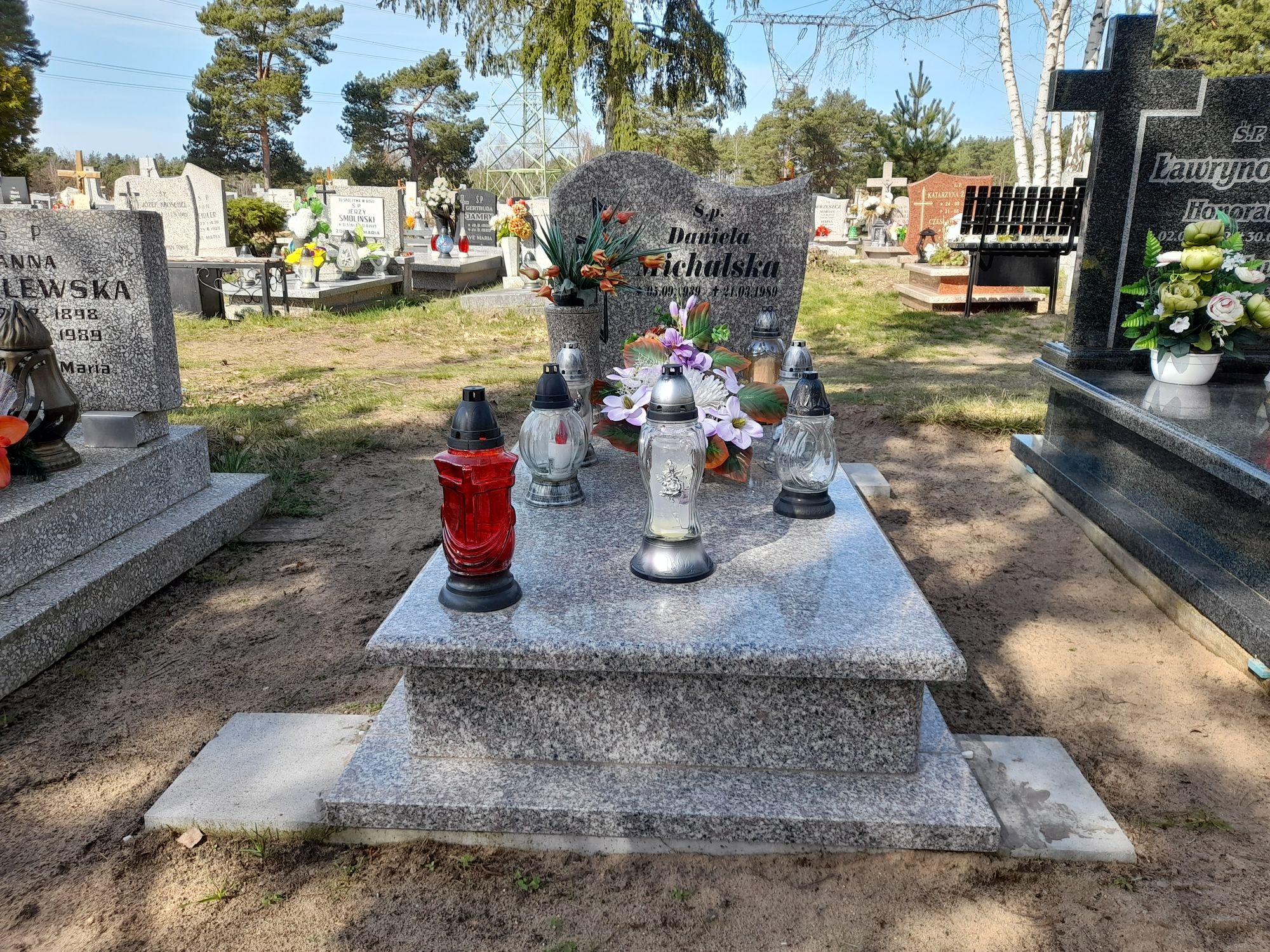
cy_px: 476
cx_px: 635
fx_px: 917
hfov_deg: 69.4
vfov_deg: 54.9
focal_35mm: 25
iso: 20
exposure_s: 1/207
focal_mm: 4.6
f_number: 2
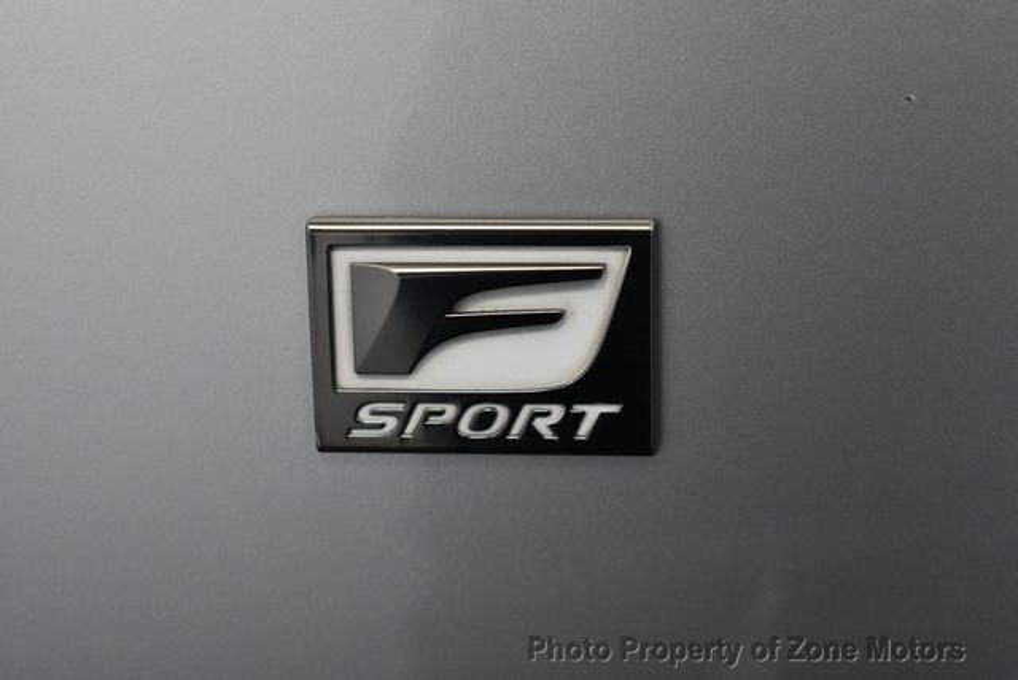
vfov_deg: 19.0
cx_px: 509
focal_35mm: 72
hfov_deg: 28.0
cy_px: 340
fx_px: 2038
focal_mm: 36
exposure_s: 1/200
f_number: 4.8
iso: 800
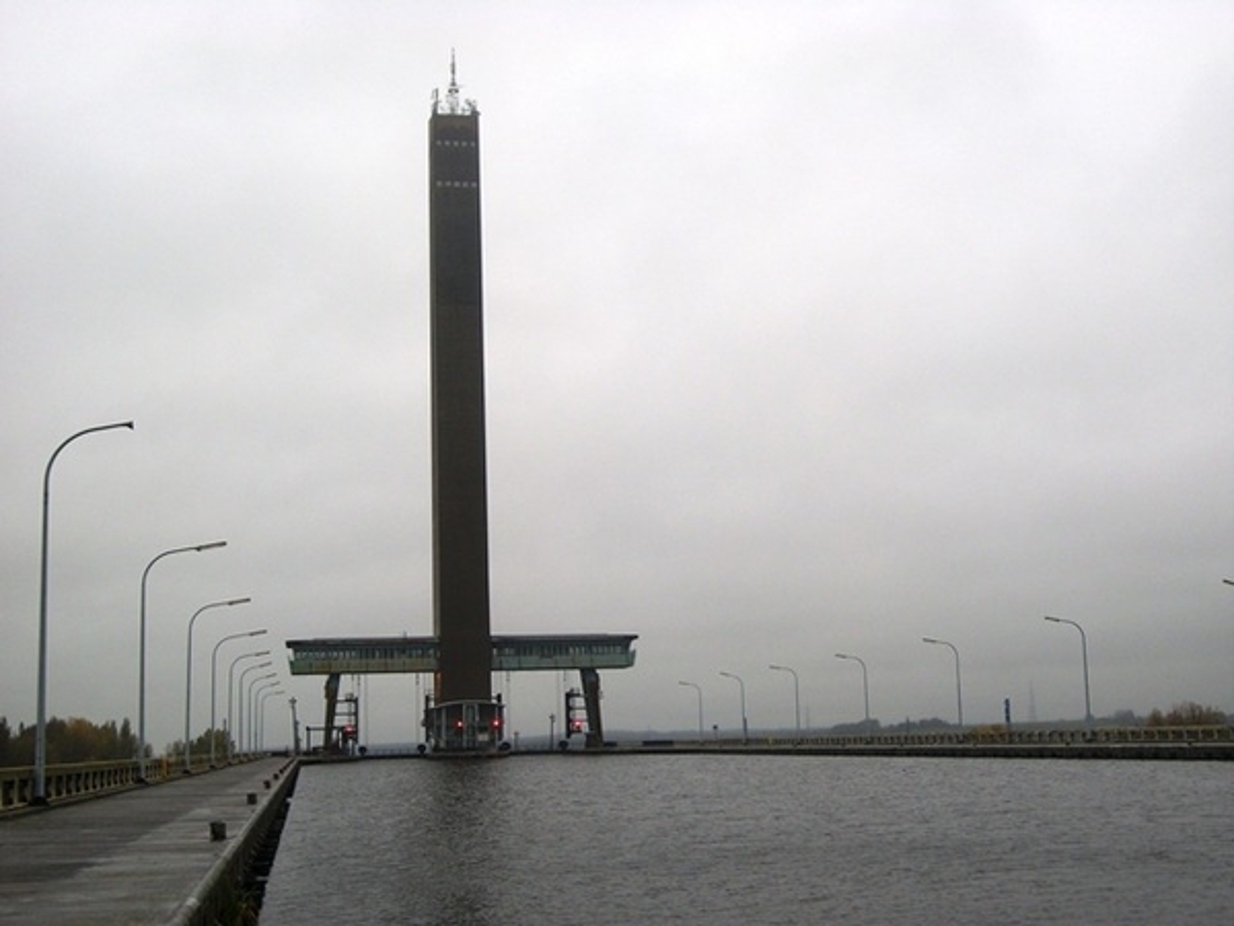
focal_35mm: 50
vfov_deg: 29.1
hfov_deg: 38.2
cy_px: 463
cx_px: 617
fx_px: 1782
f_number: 3.6
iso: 80
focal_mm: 8.8
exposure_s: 1/100
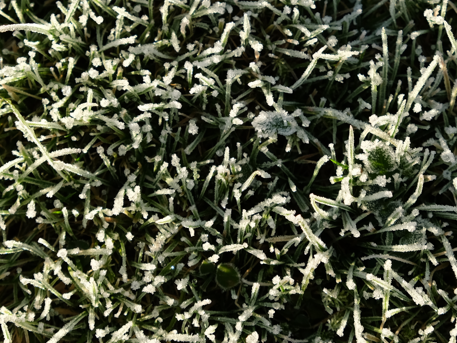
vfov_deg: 9.1
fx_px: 2152
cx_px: 241
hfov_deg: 12.1
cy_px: 111
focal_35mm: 163
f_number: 5.6
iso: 200
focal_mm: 55
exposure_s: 1/170
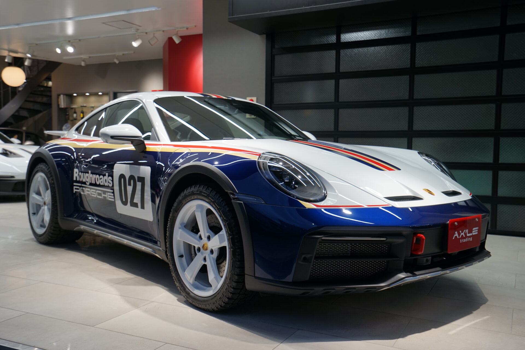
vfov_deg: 37.9
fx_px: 510
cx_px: 262
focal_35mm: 35
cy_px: 175
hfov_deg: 54.4
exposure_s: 1/60
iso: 100
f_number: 4
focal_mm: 35
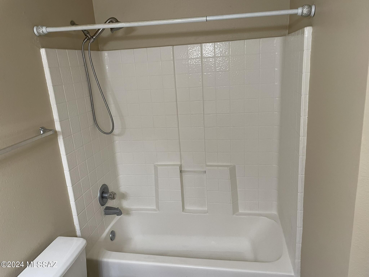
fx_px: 277
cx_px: 184
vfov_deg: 53.1
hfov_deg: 67.3
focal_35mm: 26
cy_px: 138
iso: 100
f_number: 1.6
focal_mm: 4.2
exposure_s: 1/60
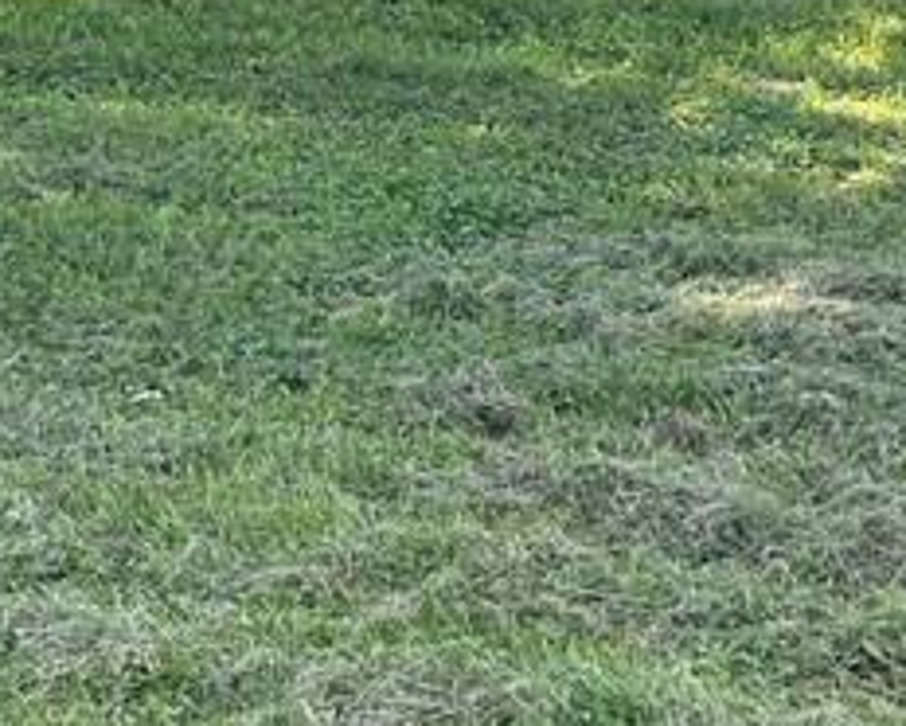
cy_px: -265
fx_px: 3006
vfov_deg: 13.2
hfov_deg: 16.6
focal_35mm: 112
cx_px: 984
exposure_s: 1/1078
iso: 50
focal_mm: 5.1
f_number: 1.6
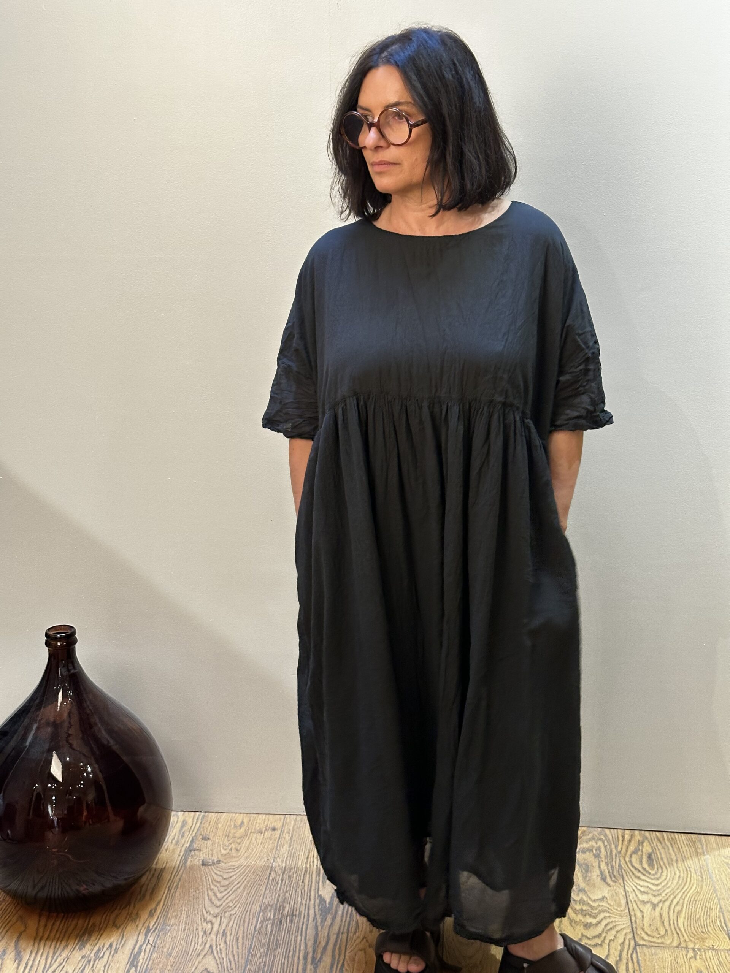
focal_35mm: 48
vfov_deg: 39.7
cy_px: 486
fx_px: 1350
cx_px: 365
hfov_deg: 30.3
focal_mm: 6.86
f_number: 1.78
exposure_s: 1/50
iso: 250
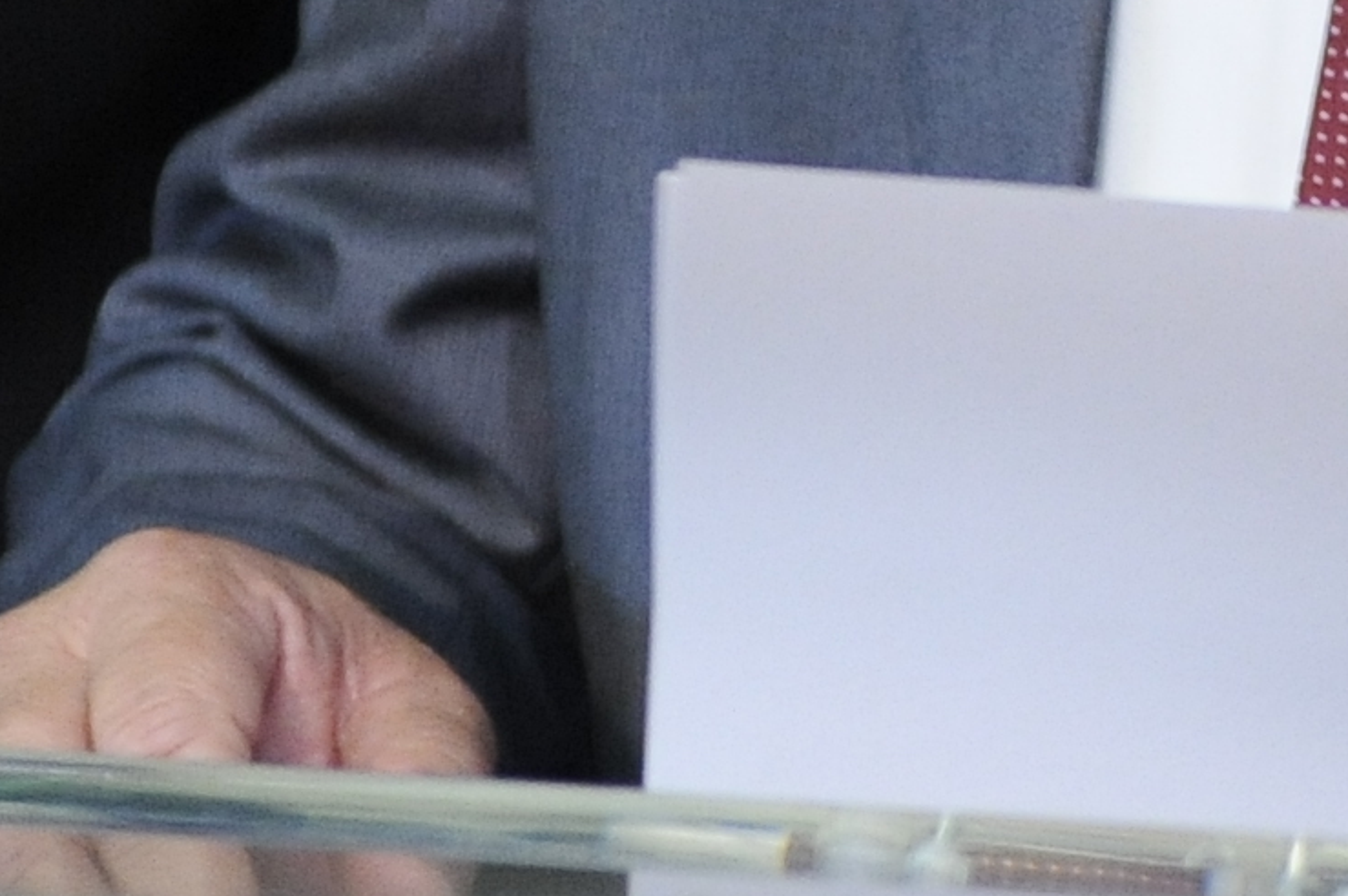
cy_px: -830
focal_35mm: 778
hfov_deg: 2.7
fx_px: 29099
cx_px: 1587
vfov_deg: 1.8
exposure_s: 1/160
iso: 2500
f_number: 3.5
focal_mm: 135
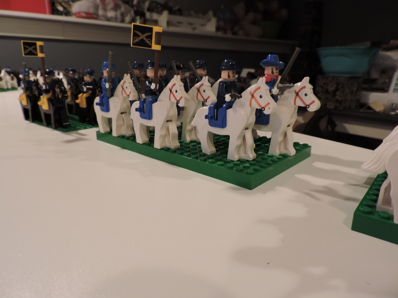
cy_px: 149
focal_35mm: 24
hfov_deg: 71.6
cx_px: 199
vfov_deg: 56.8
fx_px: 276
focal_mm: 4.3
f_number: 3
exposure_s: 1/30
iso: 400
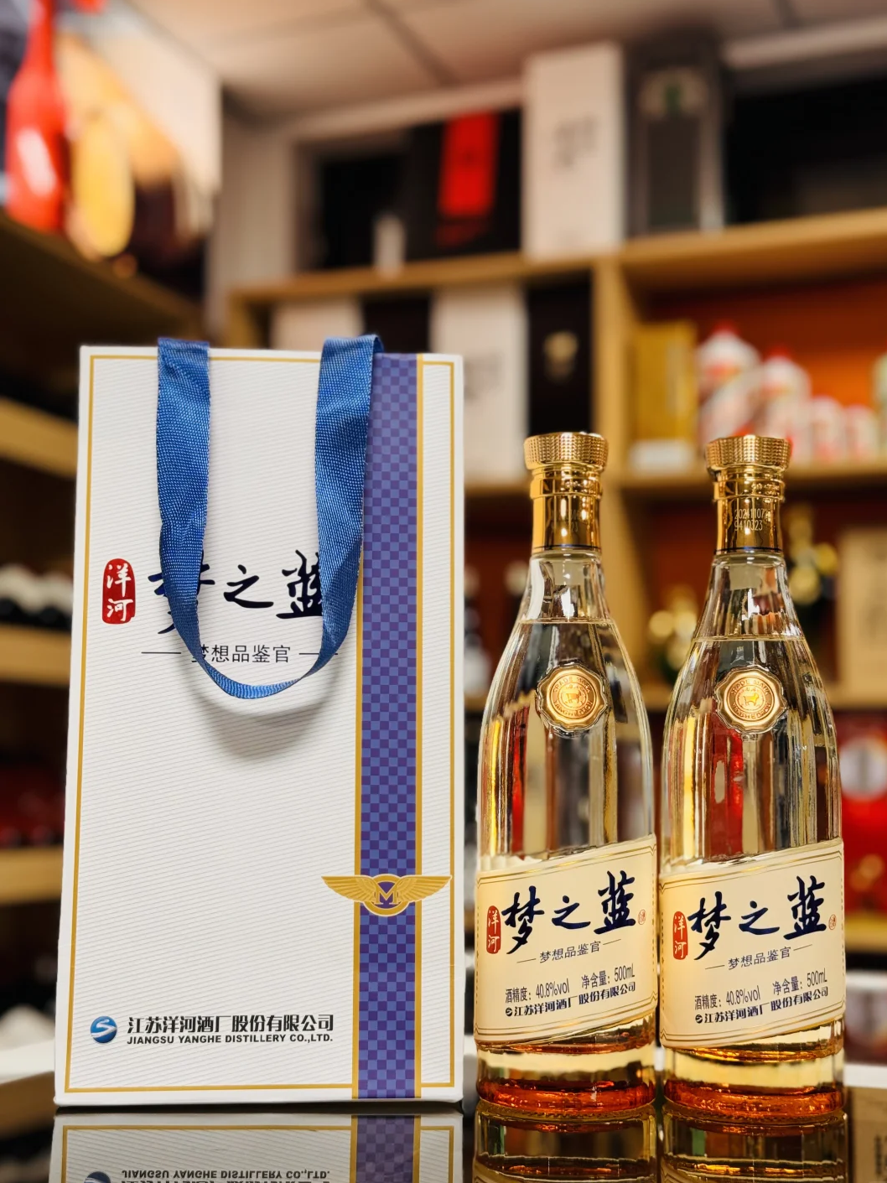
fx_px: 1674
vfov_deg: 38.9
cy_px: 599
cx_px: 452
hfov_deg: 29.7
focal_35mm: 49
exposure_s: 1/50
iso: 80
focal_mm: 6.76
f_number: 1.78
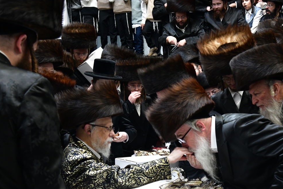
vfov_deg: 21.5
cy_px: 122
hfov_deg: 31.6
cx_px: 196
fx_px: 495
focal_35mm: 63
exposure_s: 1/100
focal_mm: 44
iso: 2500
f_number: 5.6
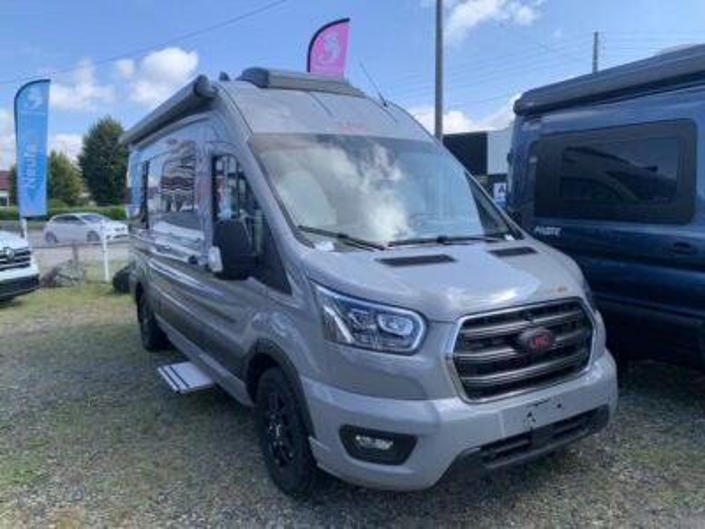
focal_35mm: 26
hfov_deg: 67.3
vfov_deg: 53.1
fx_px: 530
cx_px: 352
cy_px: 264
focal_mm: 4.25
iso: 25
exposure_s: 1/954
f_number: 1.8
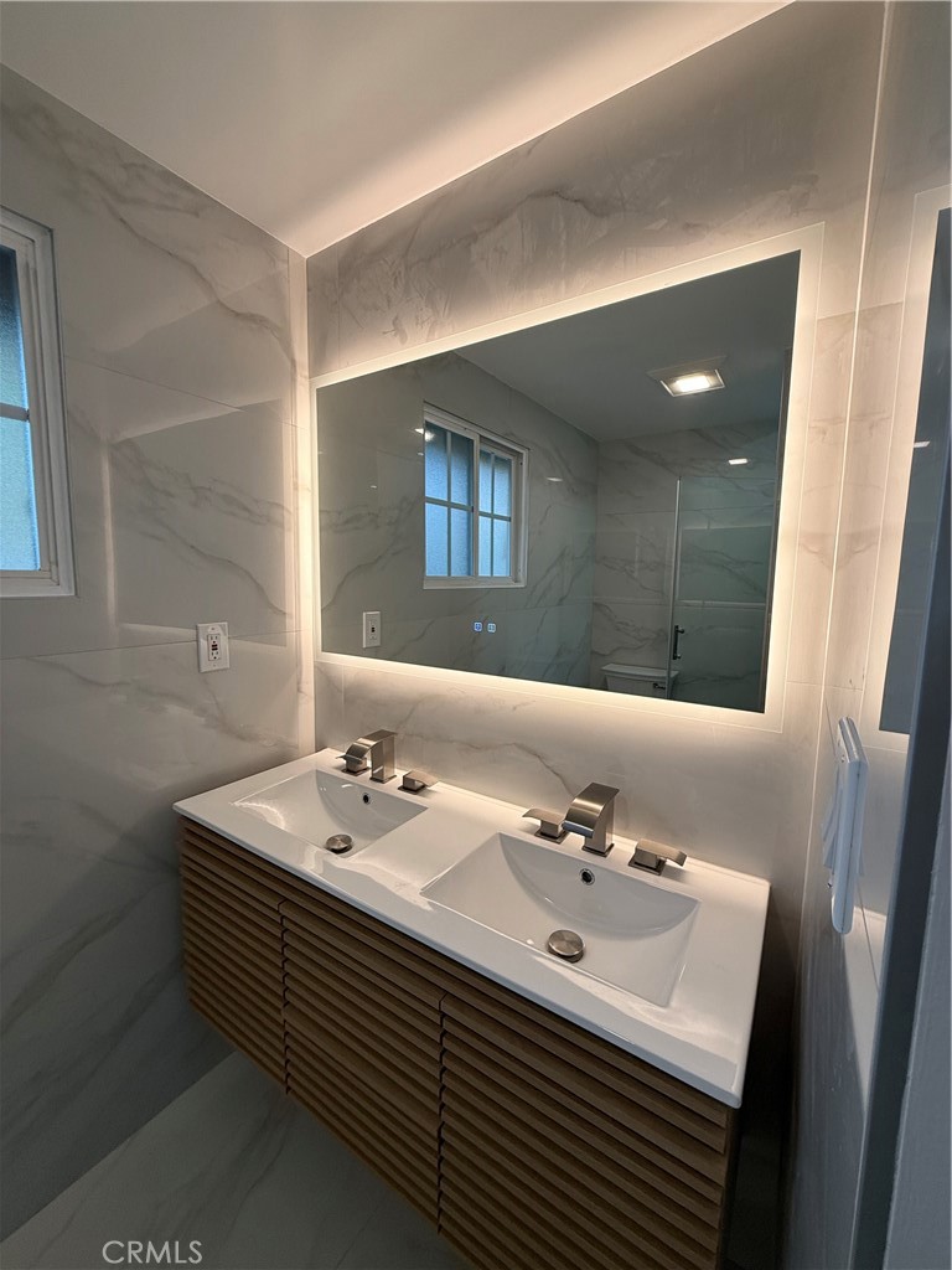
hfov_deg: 85.7
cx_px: 476
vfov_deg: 102.1
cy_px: 635
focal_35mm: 14
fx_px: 513
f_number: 2.2
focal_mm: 2.22
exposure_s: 1/120
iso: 80
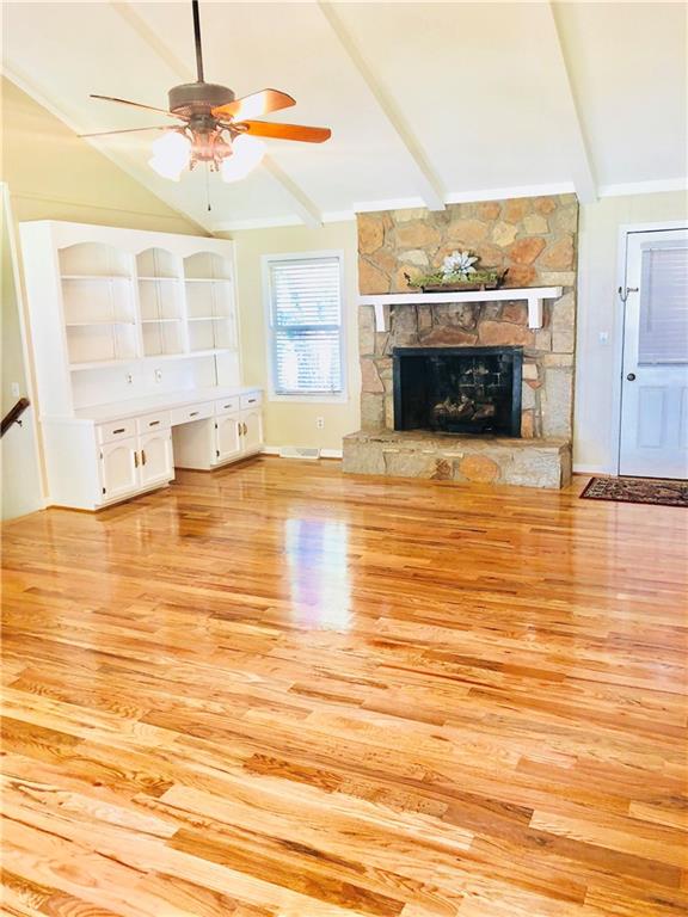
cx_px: 344
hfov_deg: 49.7
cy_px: 458
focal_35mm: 28
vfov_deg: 63.4
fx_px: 742
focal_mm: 3.99
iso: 40
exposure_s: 1/17
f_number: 1.8
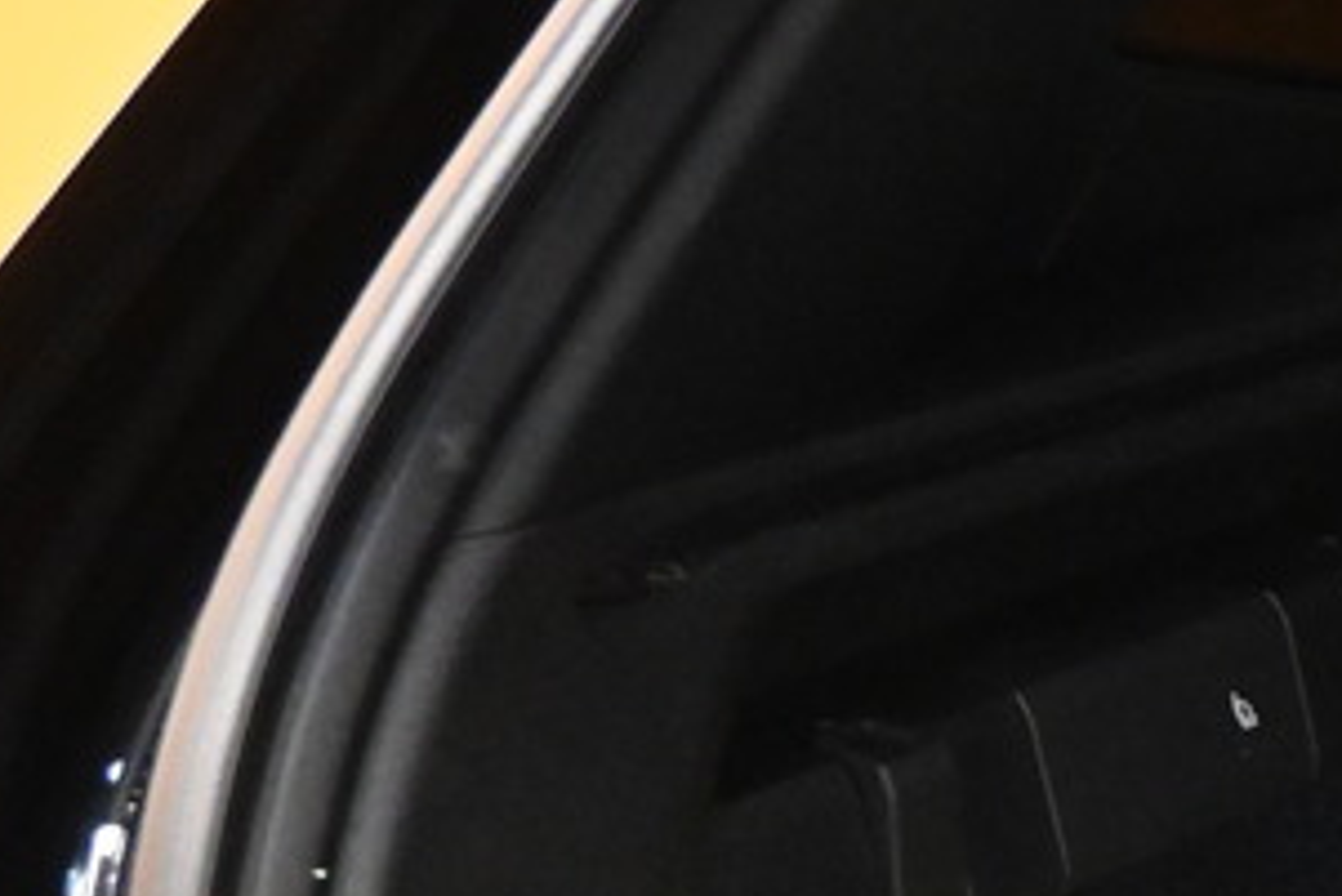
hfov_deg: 12.4
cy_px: 1725
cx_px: 3259
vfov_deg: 10.0
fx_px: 4811
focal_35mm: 129
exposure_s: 1/50
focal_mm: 16
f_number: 3.5
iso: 3200
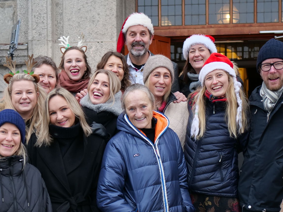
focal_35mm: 77
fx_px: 630
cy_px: 180
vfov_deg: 18.9
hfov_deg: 25.3
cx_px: 126
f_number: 1.4
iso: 200
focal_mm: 16
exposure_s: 1/100
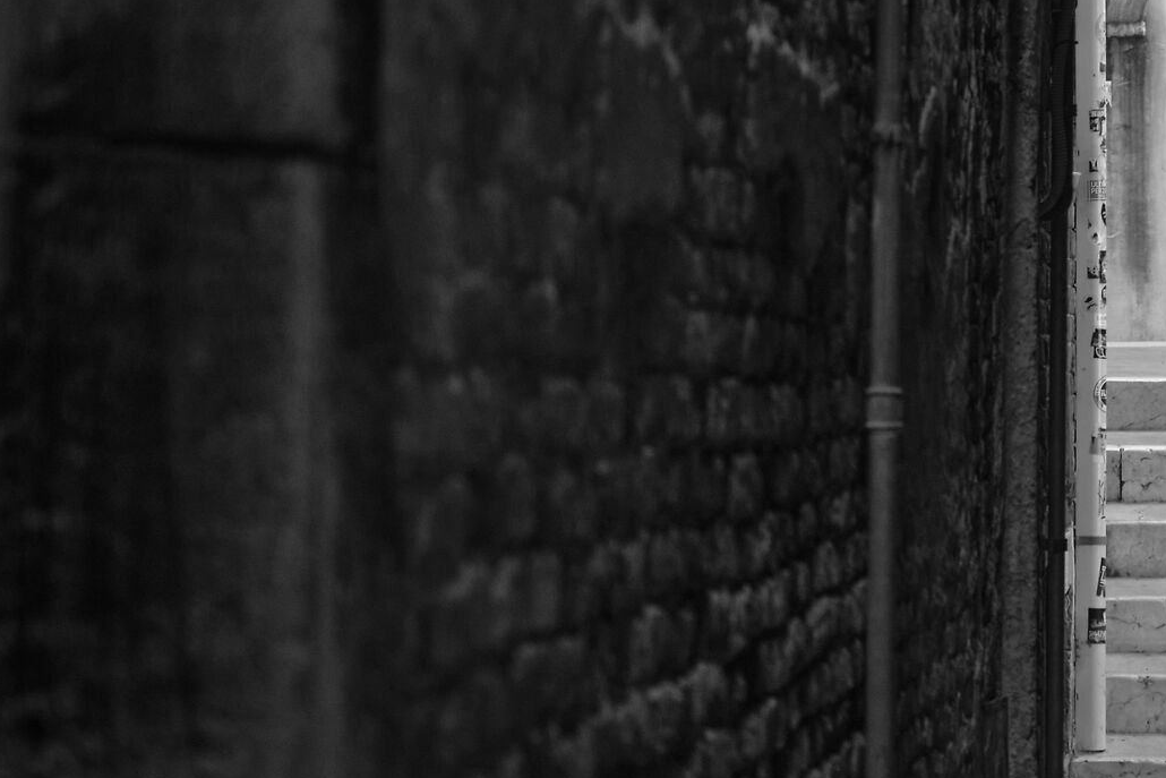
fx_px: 6640
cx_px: 1270
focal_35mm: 205
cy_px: 94
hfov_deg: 9.9
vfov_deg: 6.7
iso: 200
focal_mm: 58.6
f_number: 4
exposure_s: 1/30
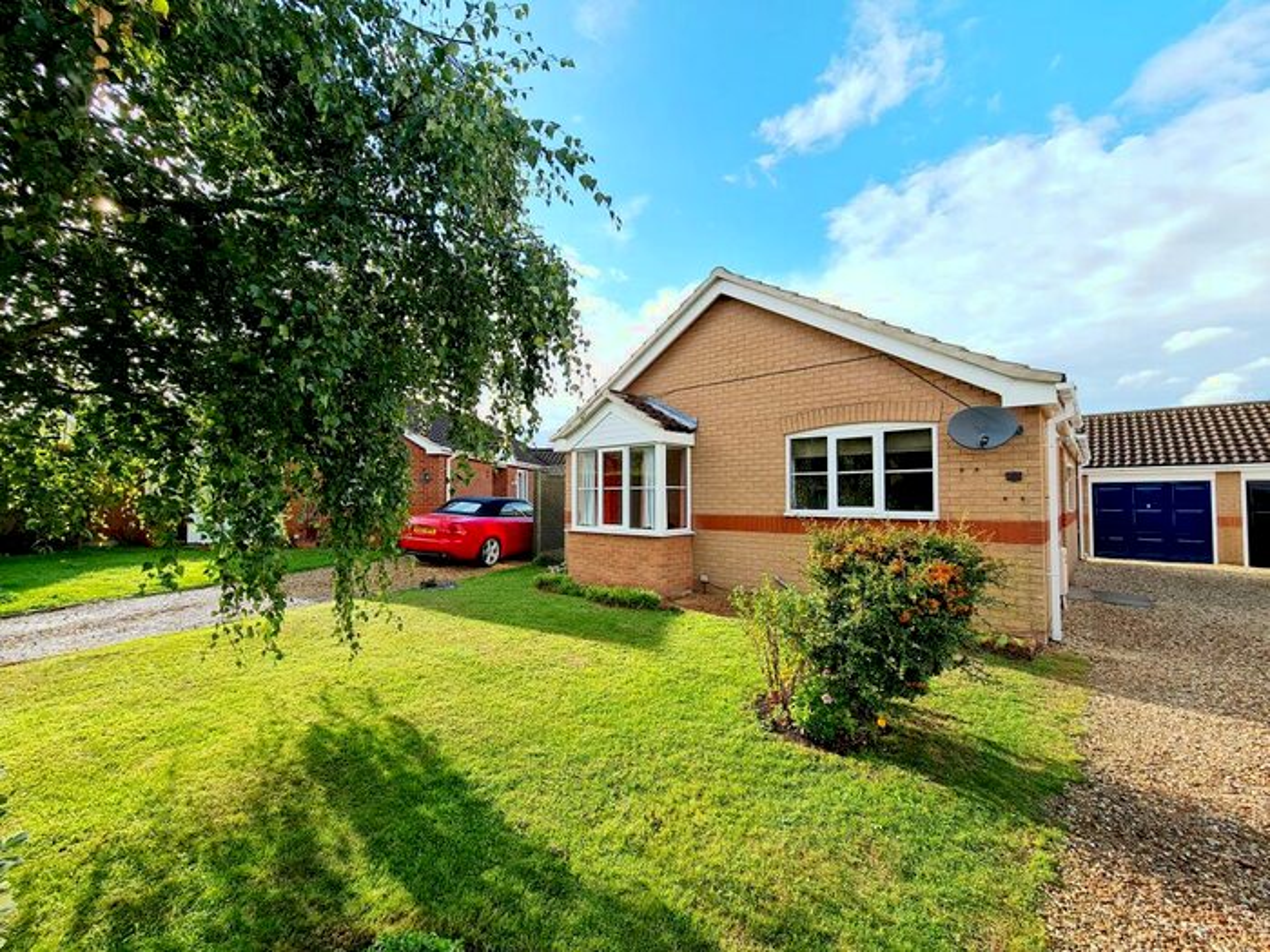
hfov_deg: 106.2
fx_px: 477
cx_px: 635
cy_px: 476
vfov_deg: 89.9
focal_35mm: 13
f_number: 2.2
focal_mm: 2.2
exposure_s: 1/1250
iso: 64
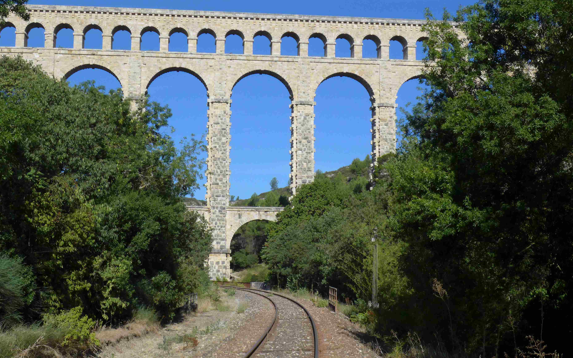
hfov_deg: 38.9
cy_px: 167
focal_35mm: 52
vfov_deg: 24.9
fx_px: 812
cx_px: 284
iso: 400
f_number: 5.6
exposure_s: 1/3200
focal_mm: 9.8
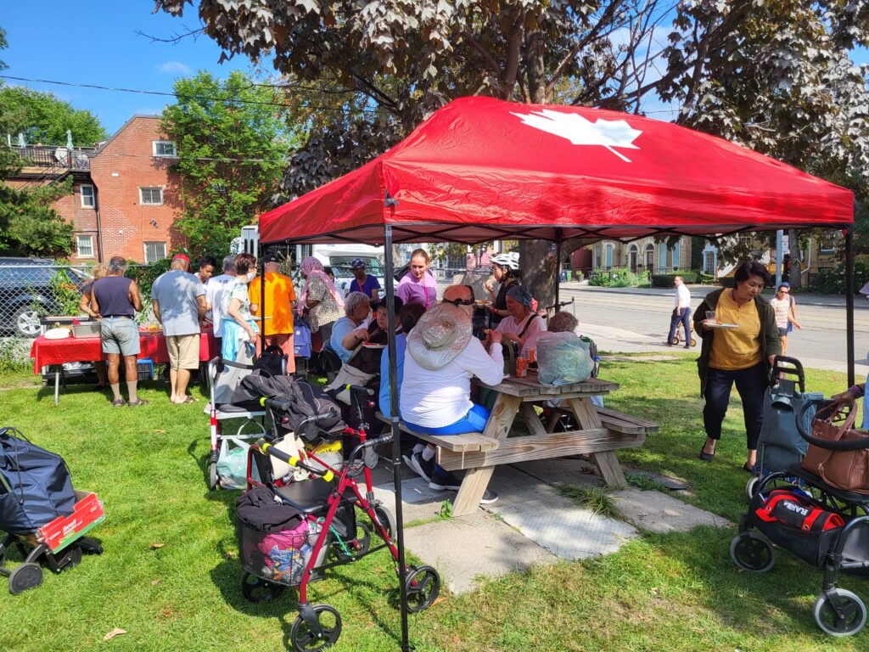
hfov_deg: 67.3
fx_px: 653
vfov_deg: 53.1
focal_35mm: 26
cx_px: 434
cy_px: 326
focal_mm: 5.4
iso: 40
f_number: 1.8
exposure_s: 1/1218
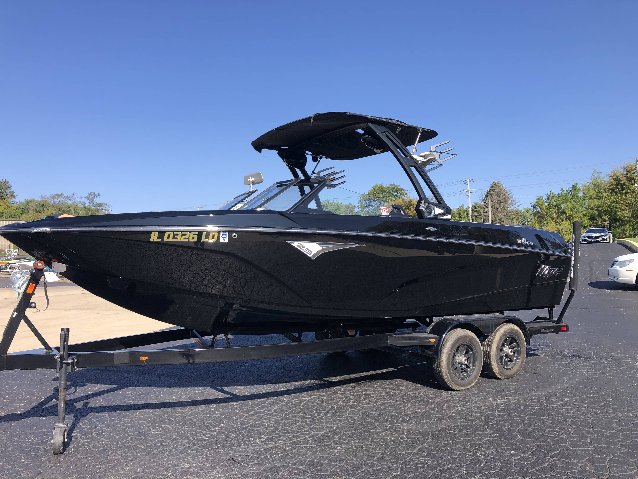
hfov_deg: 63.4
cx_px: 319
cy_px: 240
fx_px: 516
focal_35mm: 28
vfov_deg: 49.7
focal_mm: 3.99
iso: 20
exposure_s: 1/1297
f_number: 1.8
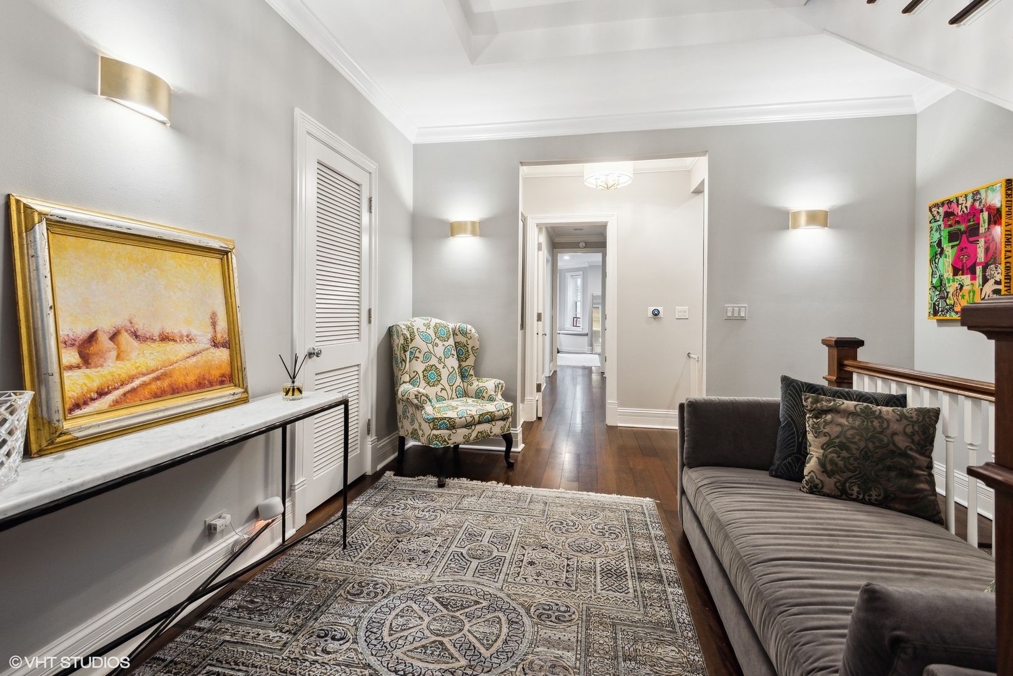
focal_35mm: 16
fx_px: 450
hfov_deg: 96.7
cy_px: 338
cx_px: 506
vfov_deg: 73.8
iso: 400
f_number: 8
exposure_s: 1/15
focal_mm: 16
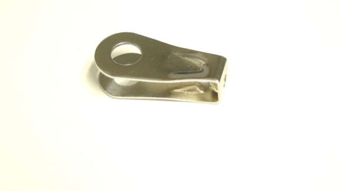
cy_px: 80
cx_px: 169
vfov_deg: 15.9
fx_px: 685
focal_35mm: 76
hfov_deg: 27.9
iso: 1600
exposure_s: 1/15
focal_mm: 48
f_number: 5.6
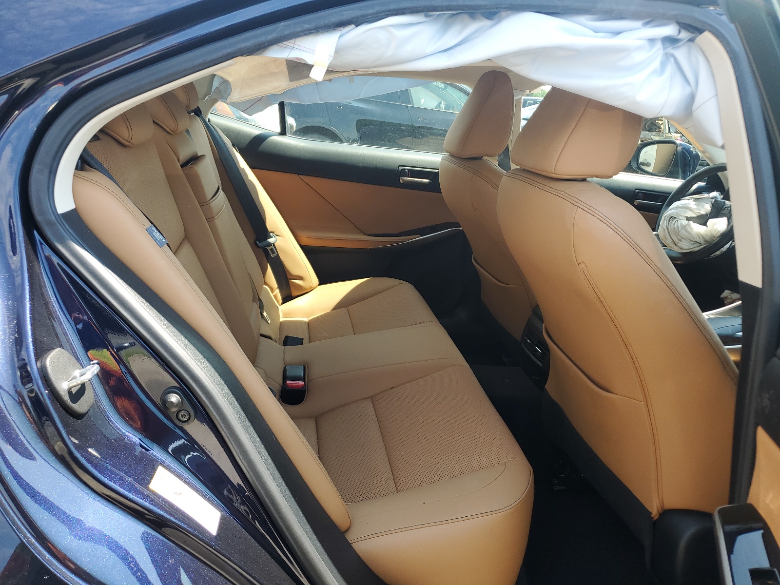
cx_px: 390
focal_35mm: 26
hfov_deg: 67.3
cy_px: 292
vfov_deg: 53.1
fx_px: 586
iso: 50
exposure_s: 1/455
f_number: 1.5
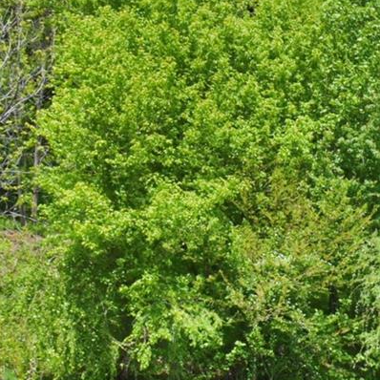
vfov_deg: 12.3
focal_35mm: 140
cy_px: 383
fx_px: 1739
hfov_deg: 11.3
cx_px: 748
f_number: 11
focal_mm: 32
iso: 1600
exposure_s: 1/500
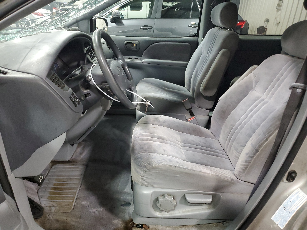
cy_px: 115
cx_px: 154
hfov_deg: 67.3
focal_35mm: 26
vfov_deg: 53.1
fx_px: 231
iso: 328
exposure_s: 1/40
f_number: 1.5
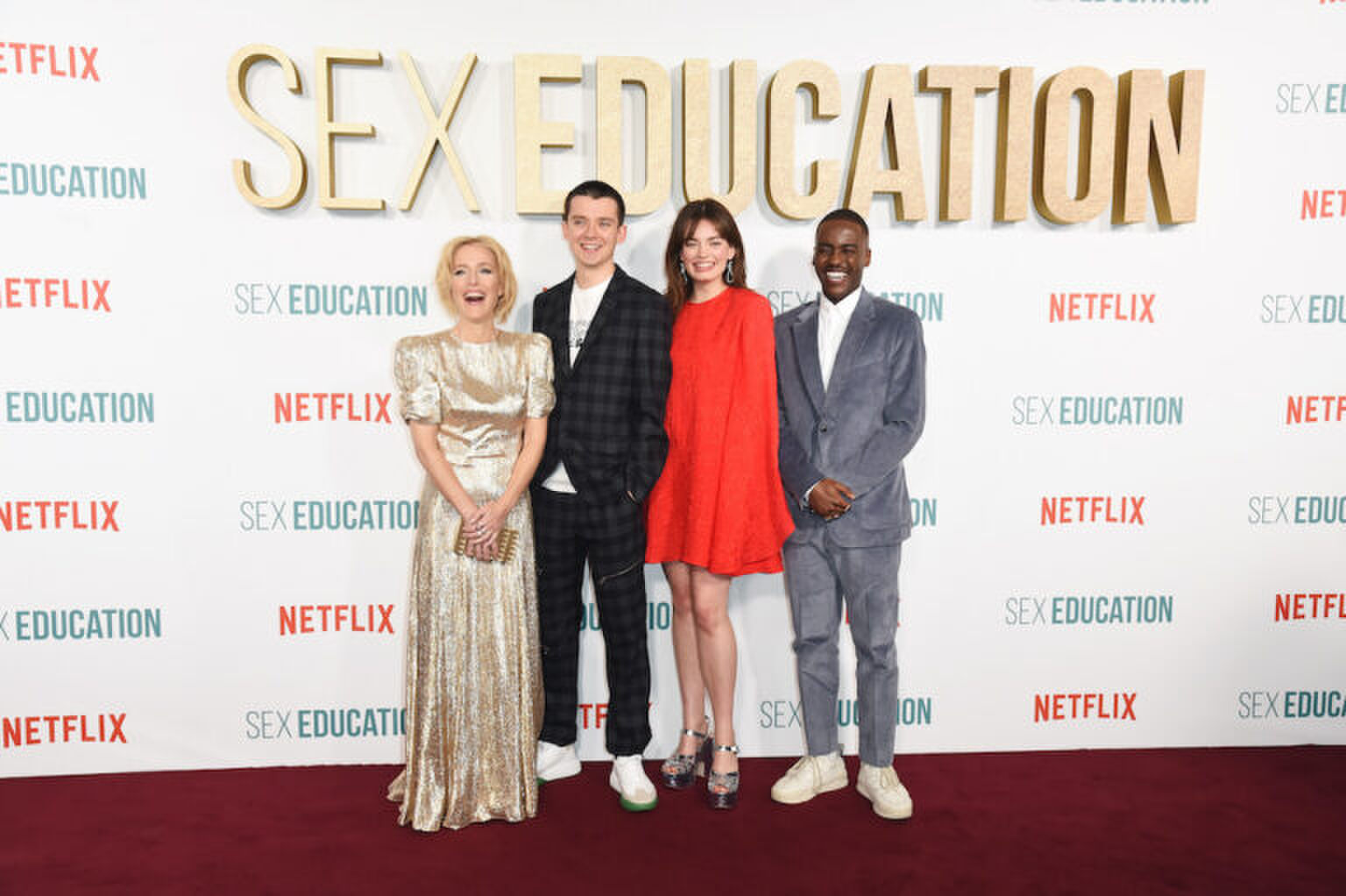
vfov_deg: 38.8
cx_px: 673
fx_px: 1270
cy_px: 448
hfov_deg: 55.8
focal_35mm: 34
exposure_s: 1/160
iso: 1600
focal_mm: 34
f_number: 8
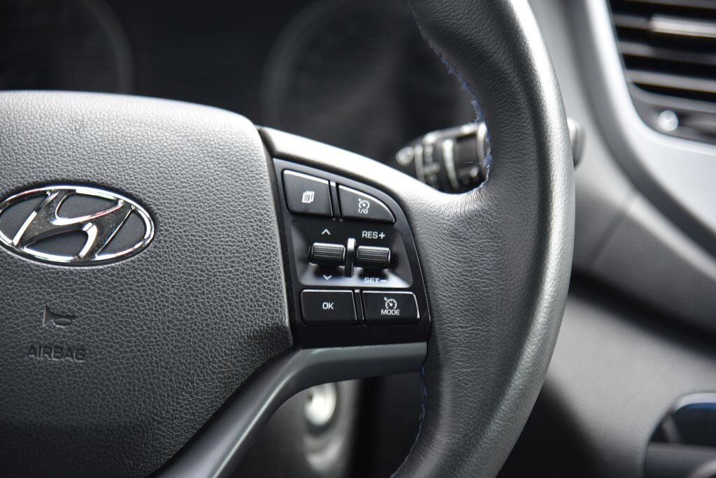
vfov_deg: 11.4
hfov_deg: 17.1
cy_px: 239
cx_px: 358
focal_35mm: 120
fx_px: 2388
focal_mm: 120
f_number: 4
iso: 500
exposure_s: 1/30
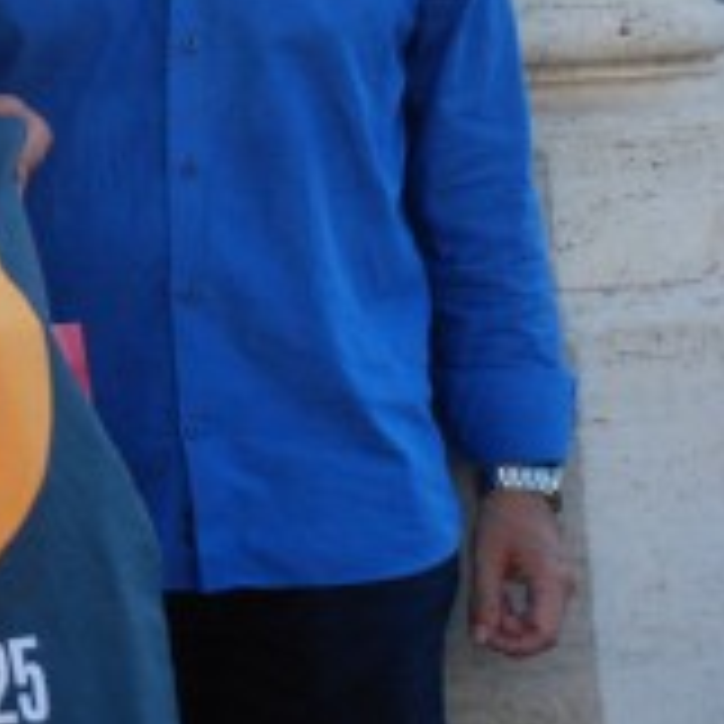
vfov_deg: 7.7
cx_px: -612
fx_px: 5395
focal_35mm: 228
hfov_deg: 7.4
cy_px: 88
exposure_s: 1/1000
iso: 1000
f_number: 4.8
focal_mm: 48
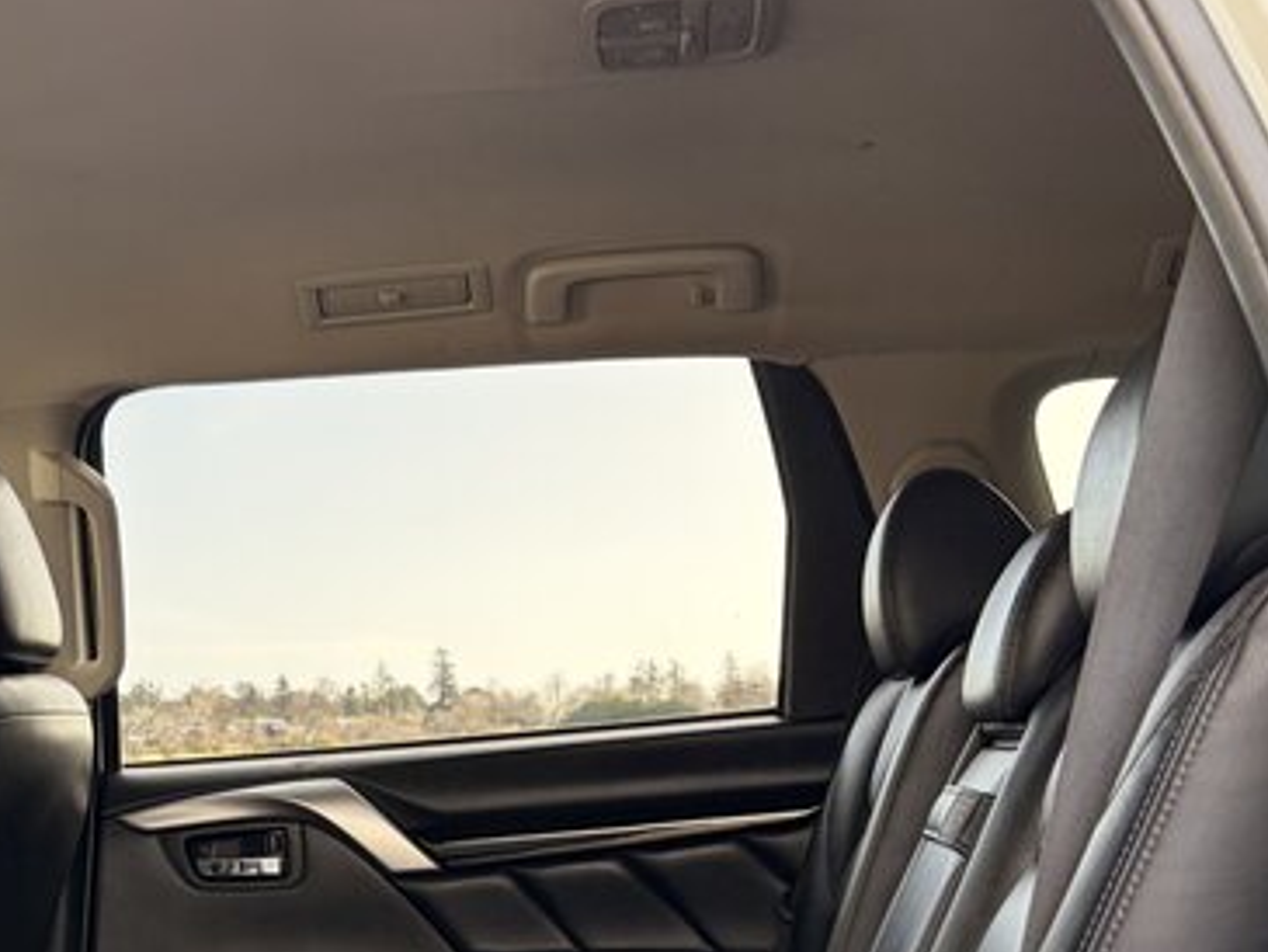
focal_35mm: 57
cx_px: 73
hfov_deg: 31.8
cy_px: 910
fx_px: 2089
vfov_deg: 24.7
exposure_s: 1/211
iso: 80
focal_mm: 5.96
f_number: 1.6
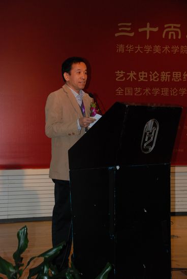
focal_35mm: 72
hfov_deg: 19.0
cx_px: 94
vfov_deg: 28.0
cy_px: 140
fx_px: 560
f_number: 4.8
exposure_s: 1/60
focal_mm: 48
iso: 640
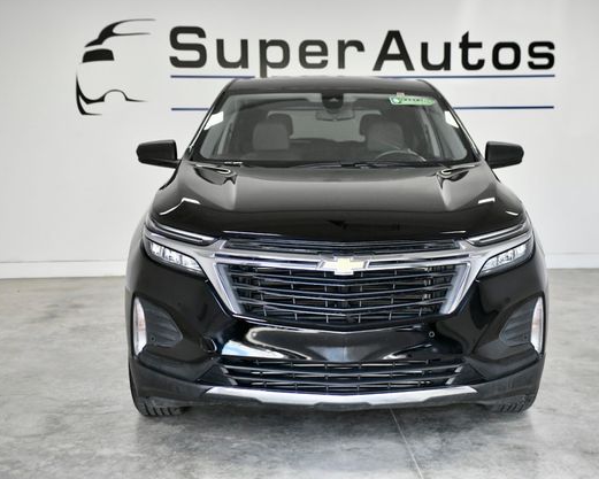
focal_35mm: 53
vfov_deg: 28.6
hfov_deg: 35.3
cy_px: 237
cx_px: 341
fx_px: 940
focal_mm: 46
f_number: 3.5
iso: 4000
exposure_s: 1/3200
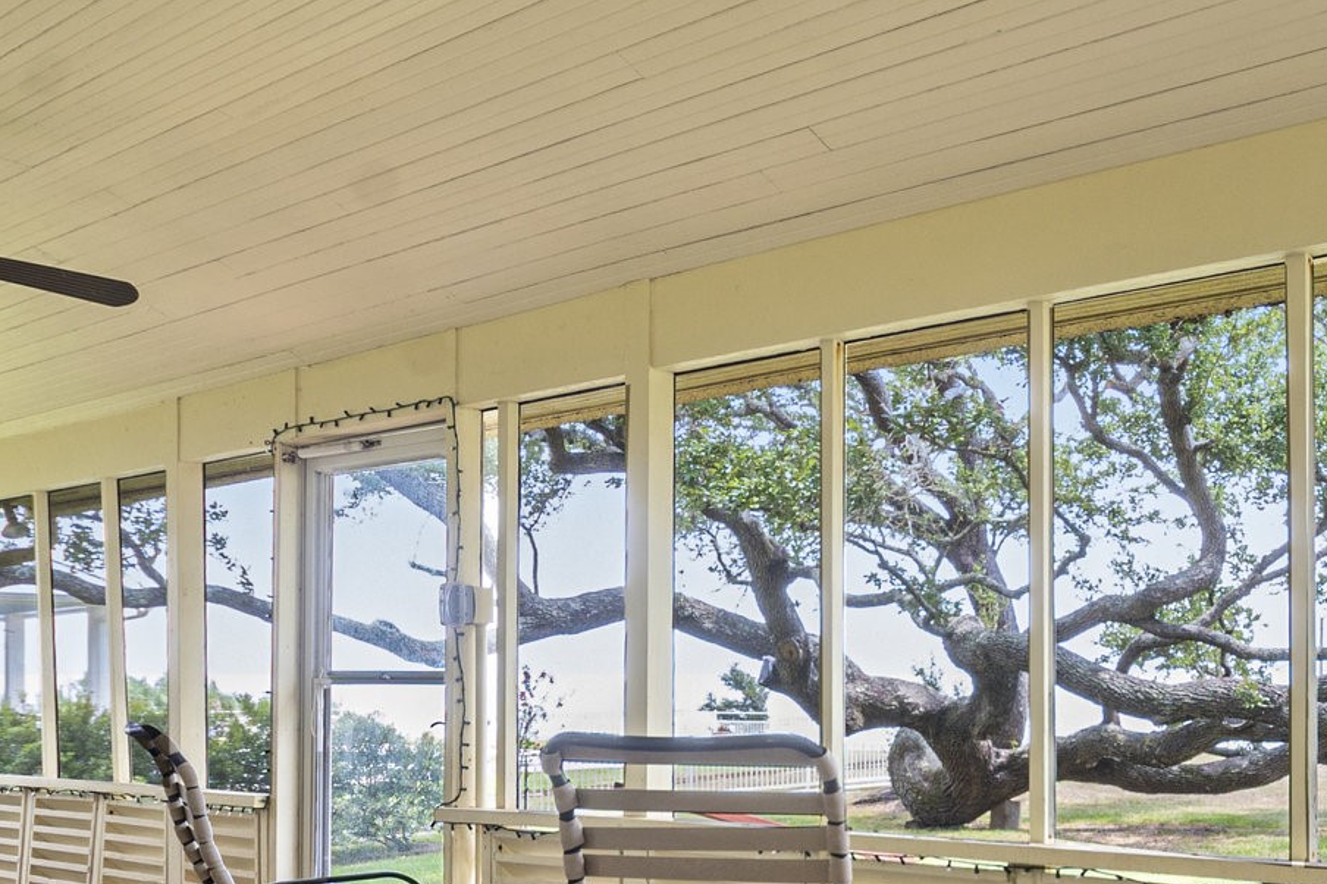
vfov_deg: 35.2
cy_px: 882
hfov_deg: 53.8
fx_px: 1253
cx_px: 960
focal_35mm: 34
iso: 400
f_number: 7.1
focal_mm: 10
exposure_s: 1/80
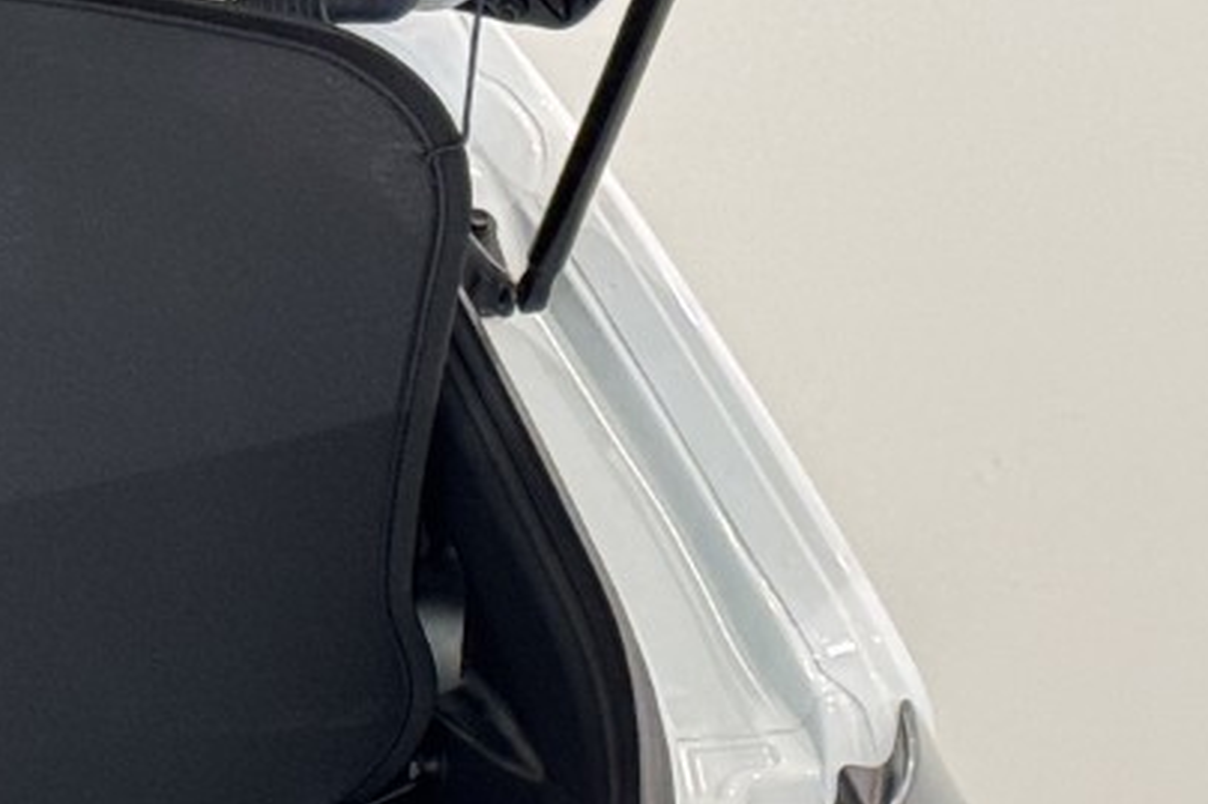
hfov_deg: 11.0
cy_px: 1037
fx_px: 5970
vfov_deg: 7.6
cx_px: -685
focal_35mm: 178
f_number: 1.78
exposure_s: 1/100
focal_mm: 6.76
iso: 80
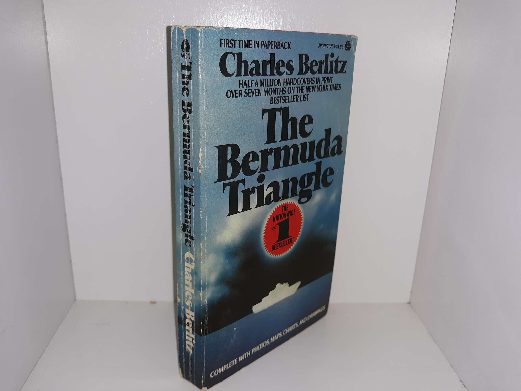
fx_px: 421
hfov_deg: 63.4
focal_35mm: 28
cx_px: 260
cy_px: 196
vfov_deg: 49.7
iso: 40
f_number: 1.7
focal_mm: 3.7
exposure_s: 1/233
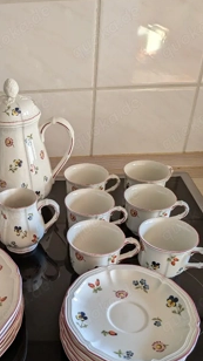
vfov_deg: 57.3
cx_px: 41
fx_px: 326
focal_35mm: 34
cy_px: 227
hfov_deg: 33.6
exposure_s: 1/25.1
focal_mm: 4.53
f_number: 1.7
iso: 42
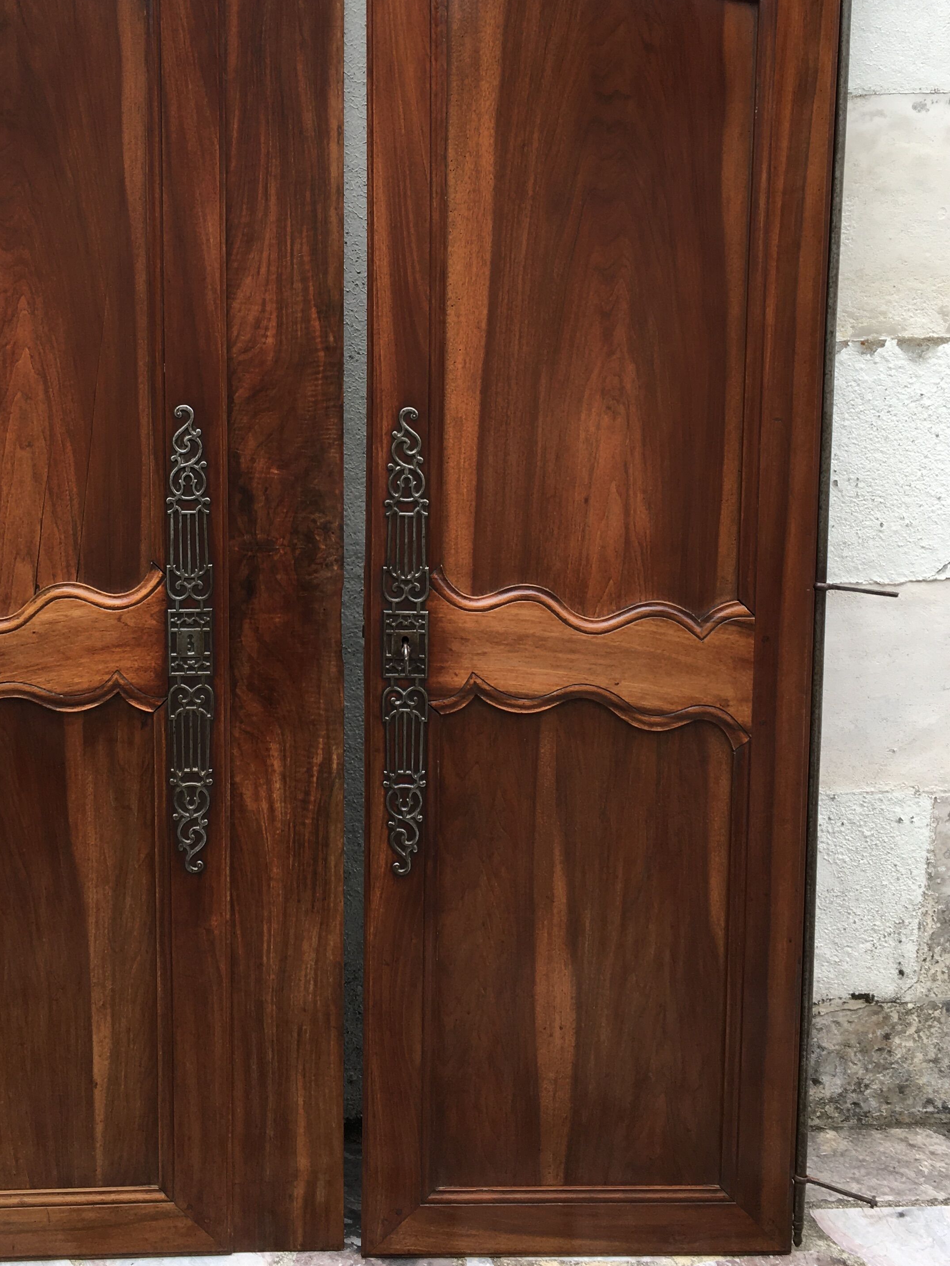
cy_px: 505
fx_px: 1500
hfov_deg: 34.9
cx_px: 329
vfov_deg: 45.5
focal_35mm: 41
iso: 25
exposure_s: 1/207
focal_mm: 4.15
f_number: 2.2
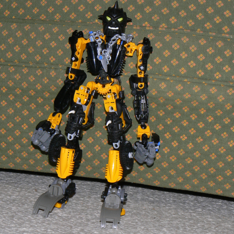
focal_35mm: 94
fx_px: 719
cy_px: 116
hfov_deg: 18.5
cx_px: 124
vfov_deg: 18.5
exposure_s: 1/30
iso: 100
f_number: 8
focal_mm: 13.1
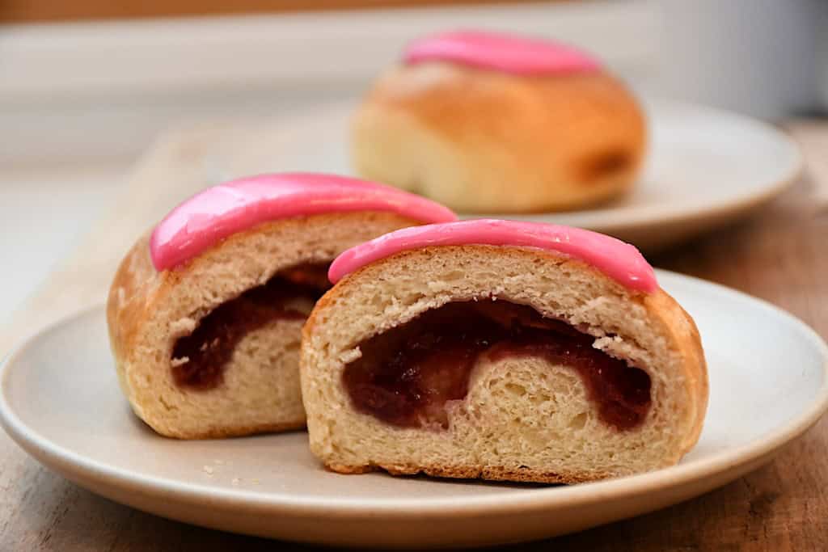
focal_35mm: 105
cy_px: 276
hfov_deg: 19.5
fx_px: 2415
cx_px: 414
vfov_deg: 13.0
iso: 640
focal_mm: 70
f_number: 5
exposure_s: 1/60
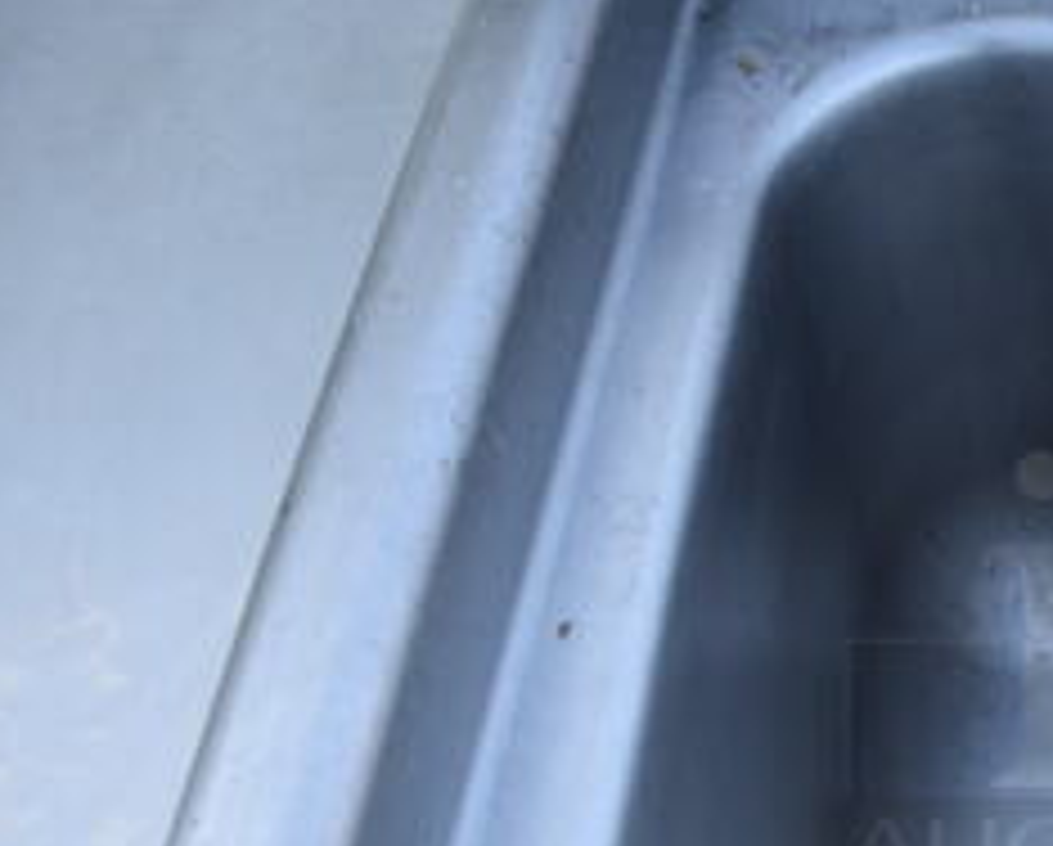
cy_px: 657
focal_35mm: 66
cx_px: 1318
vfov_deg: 22.9
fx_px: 2060
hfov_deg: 25.3
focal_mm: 18
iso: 200
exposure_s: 1/125
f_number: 5.6
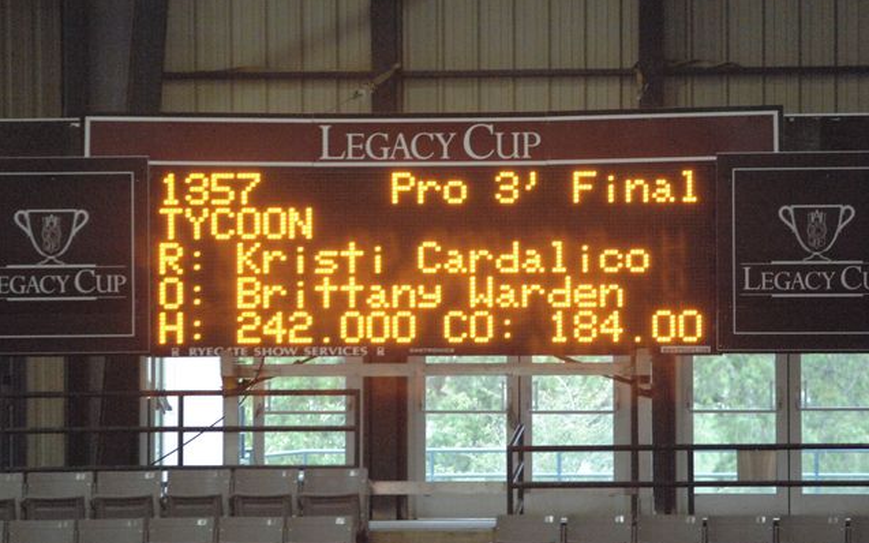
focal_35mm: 307
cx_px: 434
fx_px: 7270
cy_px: 264
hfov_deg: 6.8
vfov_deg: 4.3
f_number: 2.8
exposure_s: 1/320
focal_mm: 200
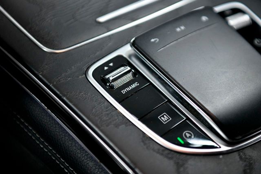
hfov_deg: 28.8
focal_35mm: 70
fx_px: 508
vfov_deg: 19.5
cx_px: 130
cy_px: 87
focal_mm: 70
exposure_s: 1/400
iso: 1600
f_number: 3.5
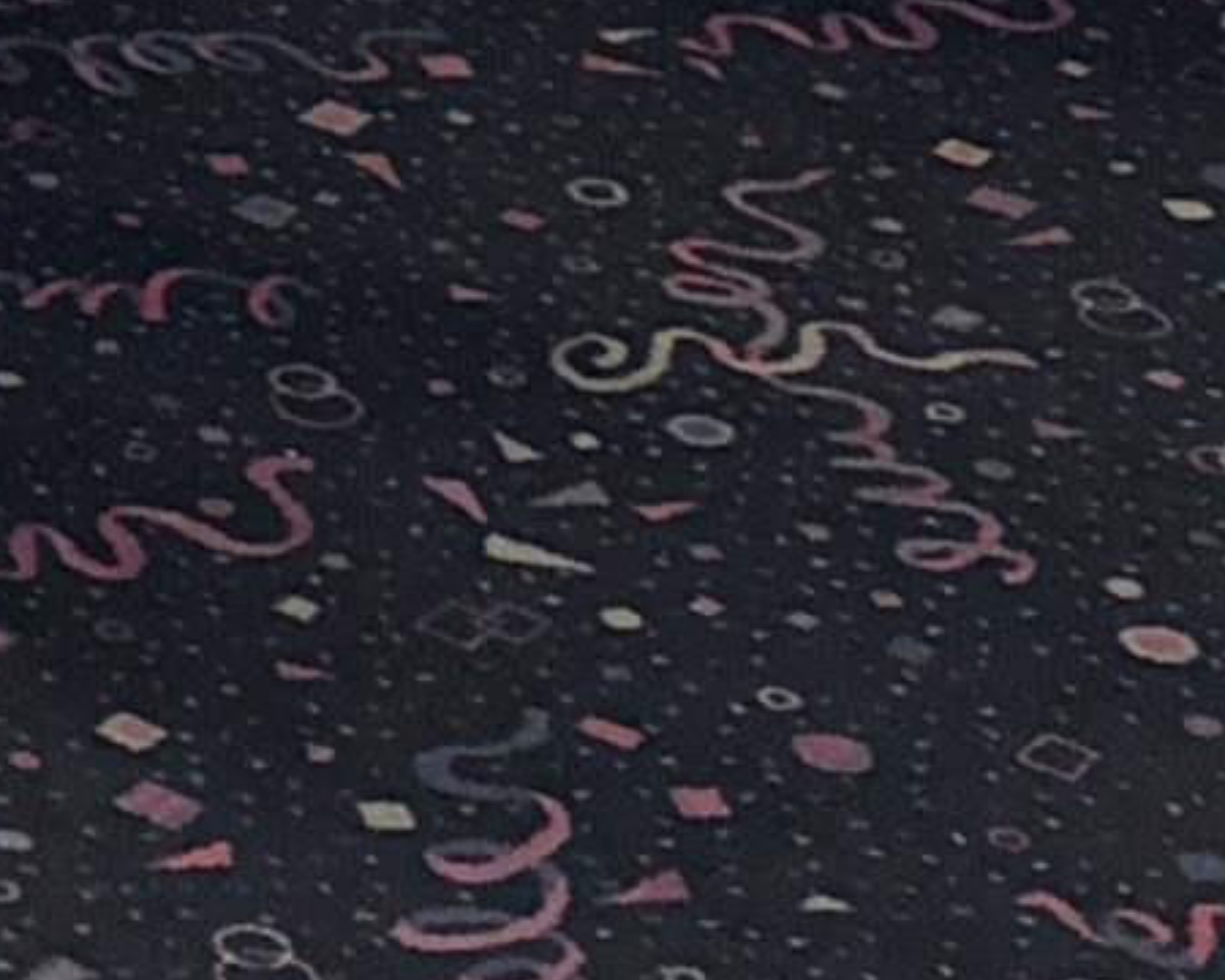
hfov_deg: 10.7
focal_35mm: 160
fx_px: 5801
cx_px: -1429
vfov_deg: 8.8
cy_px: -1323
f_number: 1.78
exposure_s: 1/60
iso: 640
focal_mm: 6.76
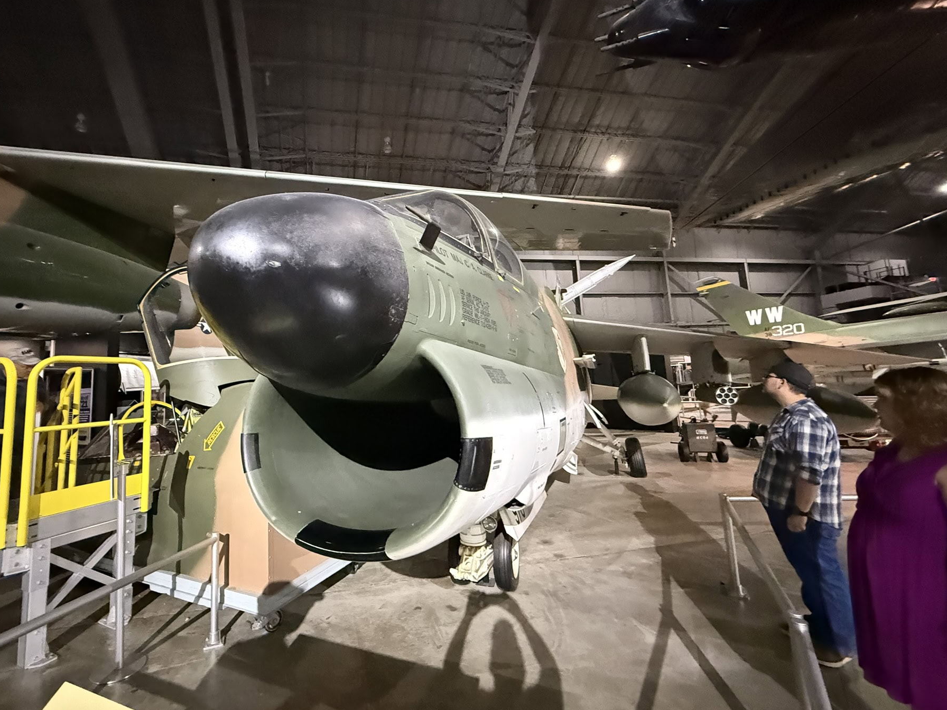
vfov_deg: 78.0
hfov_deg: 93.9
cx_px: 409
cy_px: 331
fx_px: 438
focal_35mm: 16
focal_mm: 2.2
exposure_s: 1/52
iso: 1600
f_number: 2.2
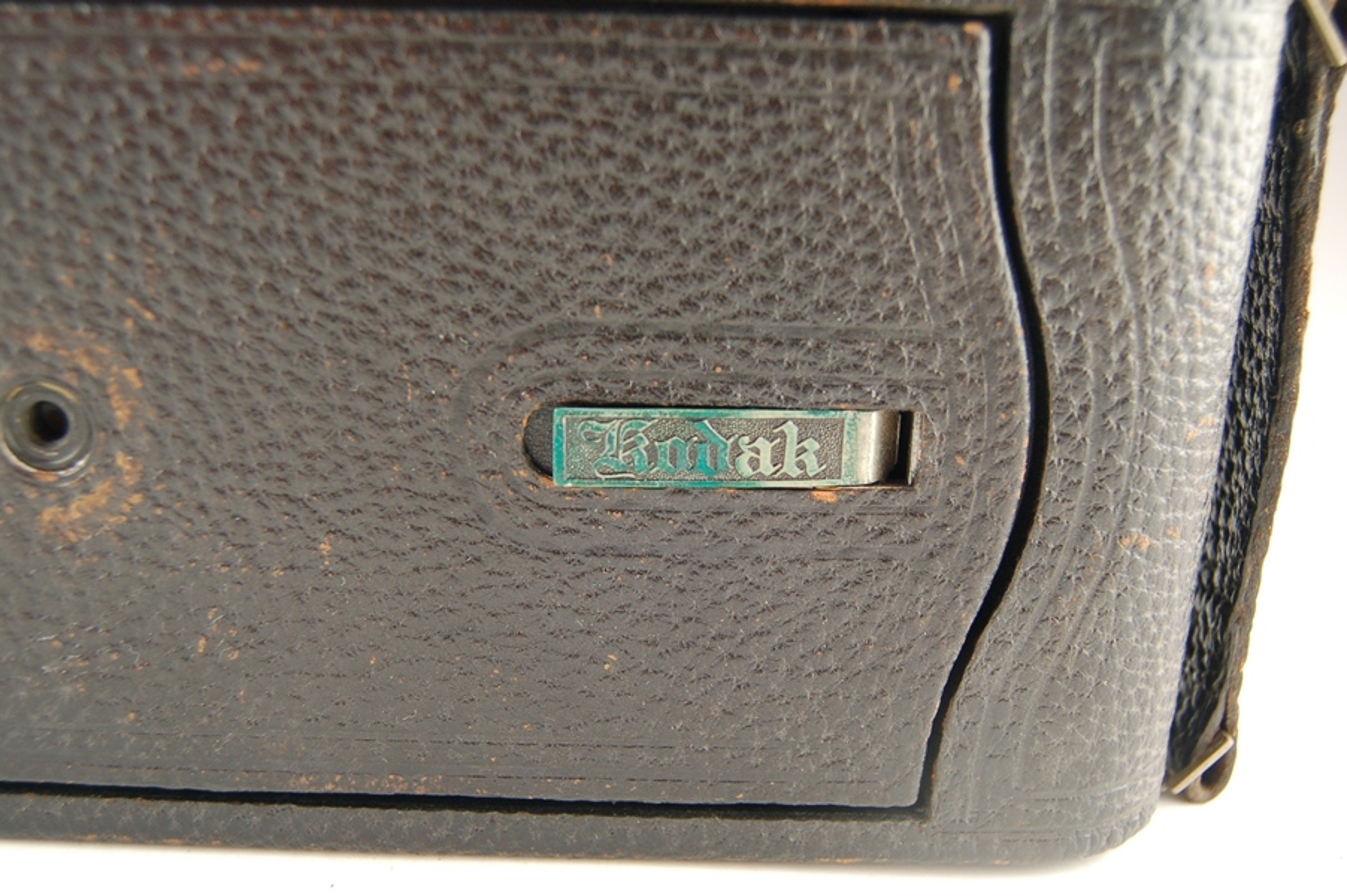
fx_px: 1290
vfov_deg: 38.3
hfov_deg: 55.1
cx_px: 674
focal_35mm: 34
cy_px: 448
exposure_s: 1/60
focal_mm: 23
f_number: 3.8
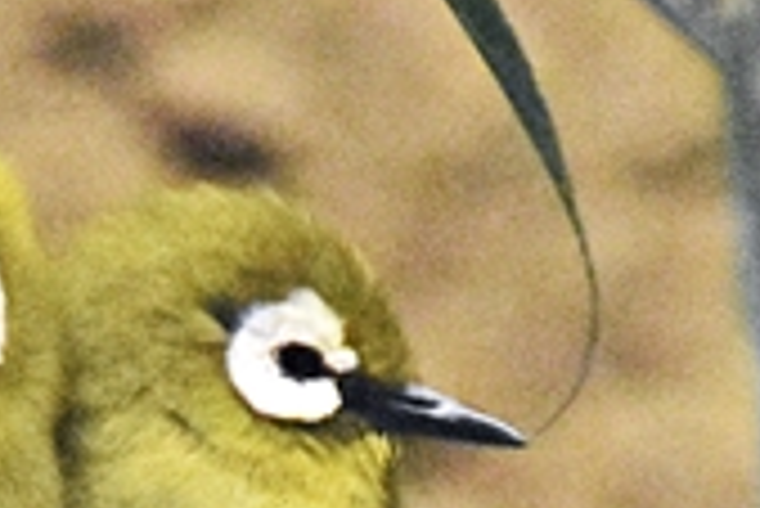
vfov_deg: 1.1
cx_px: -351
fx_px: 26855
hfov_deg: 1.6
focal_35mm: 1271
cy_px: 690
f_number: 5.6
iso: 12800
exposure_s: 1/200
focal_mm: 140
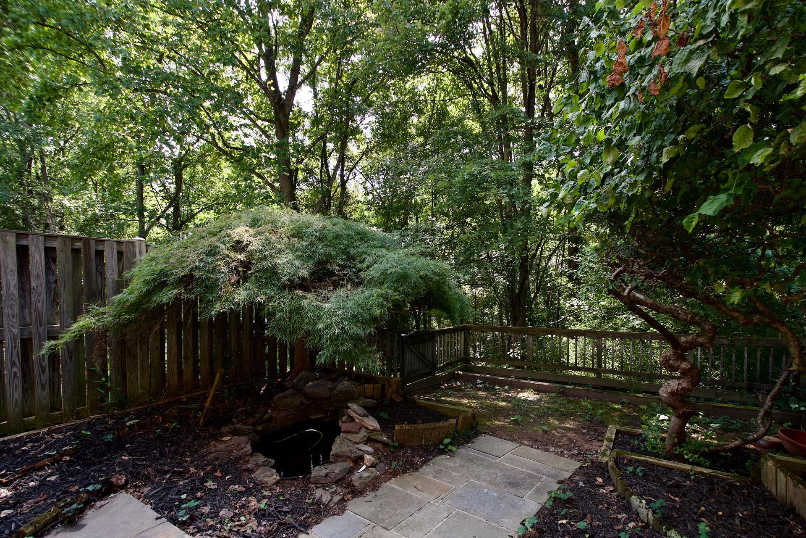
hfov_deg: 96.7
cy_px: 286
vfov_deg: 73.7
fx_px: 358
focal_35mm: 16
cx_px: 421
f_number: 7.1
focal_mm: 10
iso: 900
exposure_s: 1/500
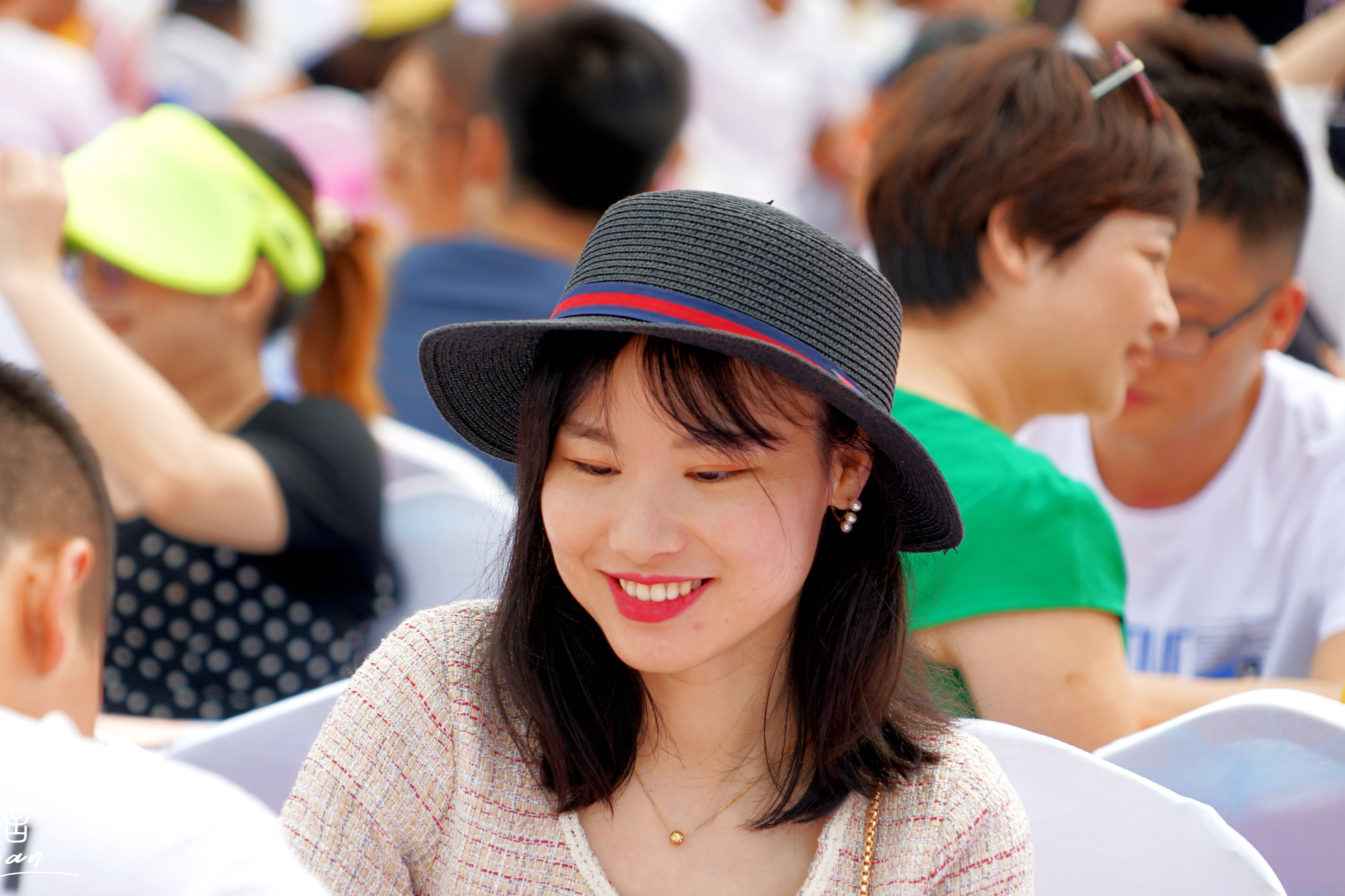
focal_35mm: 231
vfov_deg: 5.9
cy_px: 469
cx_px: 629
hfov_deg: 8.9
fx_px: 8629
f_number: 6.3
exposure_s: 1/200
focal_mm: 198
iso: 125
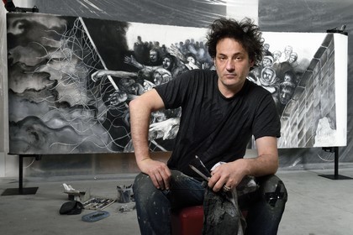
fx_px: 333
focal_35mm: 34
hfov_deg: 55.8
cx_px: 176
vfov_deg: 38.9
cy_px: 118
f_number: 13
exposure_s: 1/250
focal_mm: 34
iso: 125
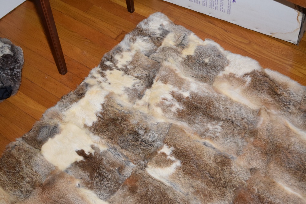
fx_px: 485
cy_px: 102
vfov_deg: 23.8
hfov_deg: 35.0
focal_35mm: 57
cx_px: 153
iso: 1400
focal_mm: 38
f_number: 4.8
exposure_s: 1/60
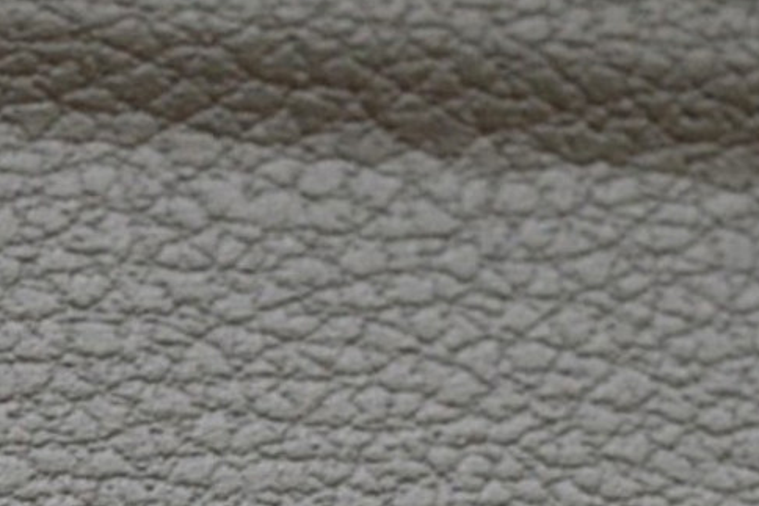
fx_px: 6896
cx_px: -591
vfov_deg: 4.2
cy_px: 860
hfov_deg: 6.2
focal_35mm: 327
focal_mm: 55
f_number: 8
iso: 400
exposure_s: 1/60
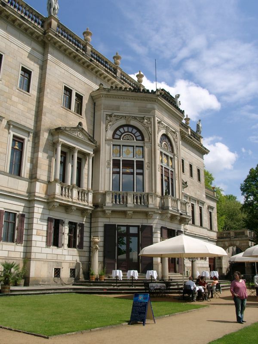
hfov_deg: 41.8
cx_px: 129
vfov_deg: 54.0
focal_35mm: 34
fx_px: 338
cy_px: 172
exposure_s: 1/663
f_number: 5.6
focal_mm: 7.13
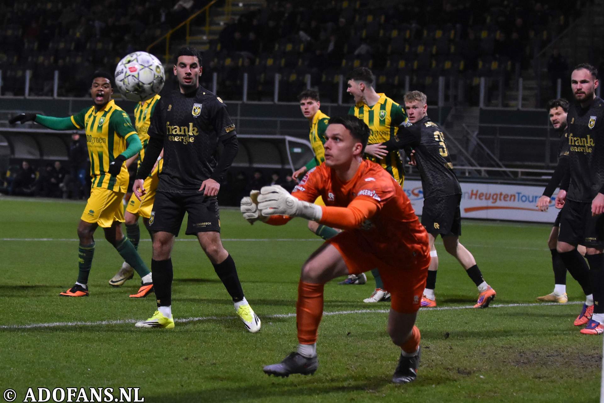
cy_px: 202
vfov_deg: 13.0
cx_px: 302
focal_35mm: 105
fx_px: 1762
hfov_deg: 19.5
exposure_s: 1/800
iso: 3200
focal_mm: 70
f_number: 2.8
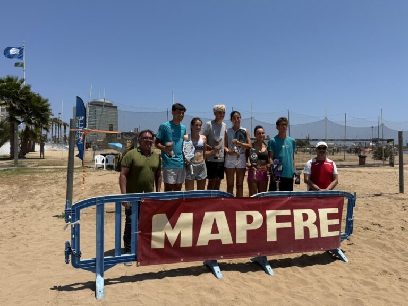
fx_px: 283
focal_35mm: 24
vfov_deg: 56.8
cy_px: 153
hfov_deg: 71.6
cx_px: 204
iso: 80
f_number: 1.78
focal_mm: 6.76
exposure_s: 1/6711
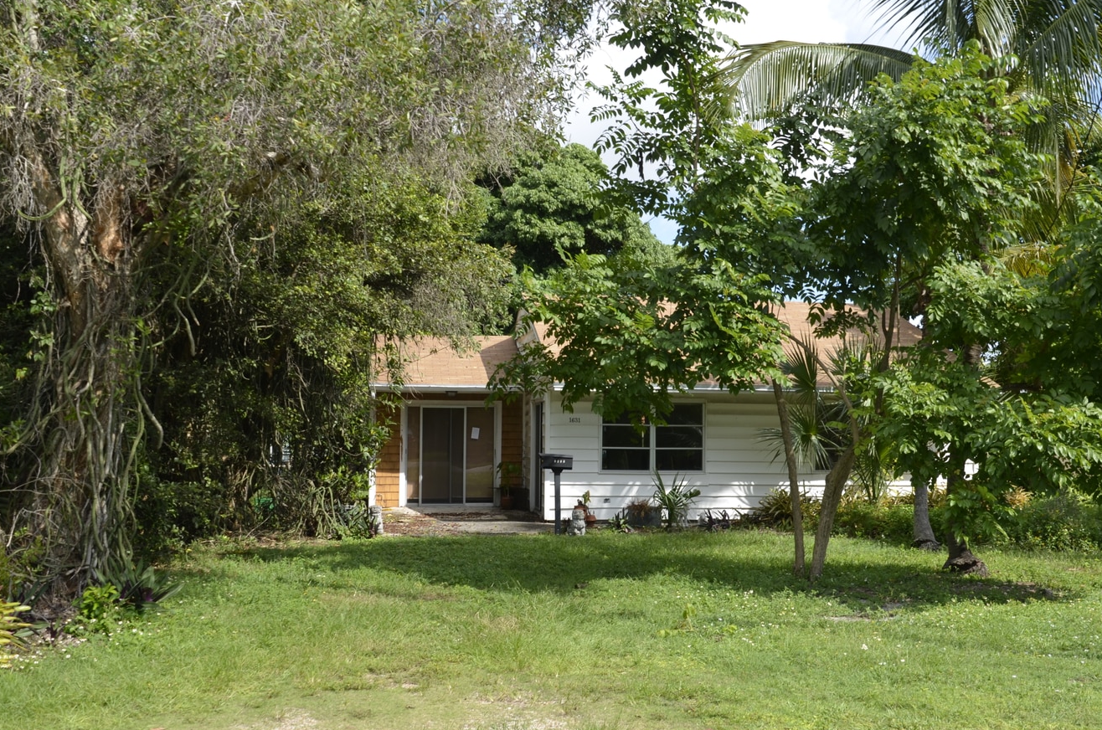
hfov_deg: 48.9
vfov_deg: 33.6
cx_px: 613
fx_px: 1209
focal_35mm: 40
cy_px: 383
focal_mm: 23
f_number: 8
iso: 140
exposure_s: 1/250
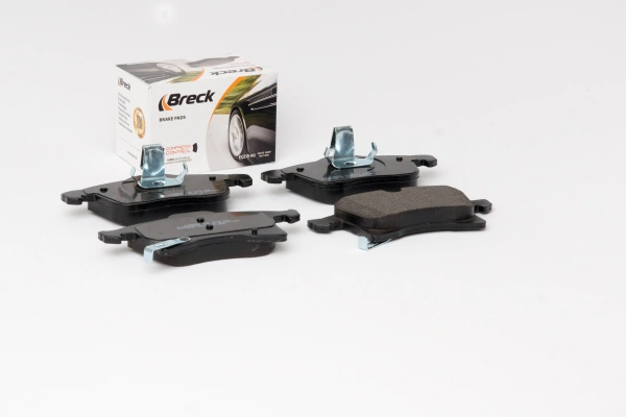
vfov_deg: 16.6
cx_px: 313
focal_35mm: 82
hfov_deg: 24.6
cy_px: 208
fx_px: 1434
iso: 100
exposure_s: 1/200
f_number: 13
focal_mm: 55
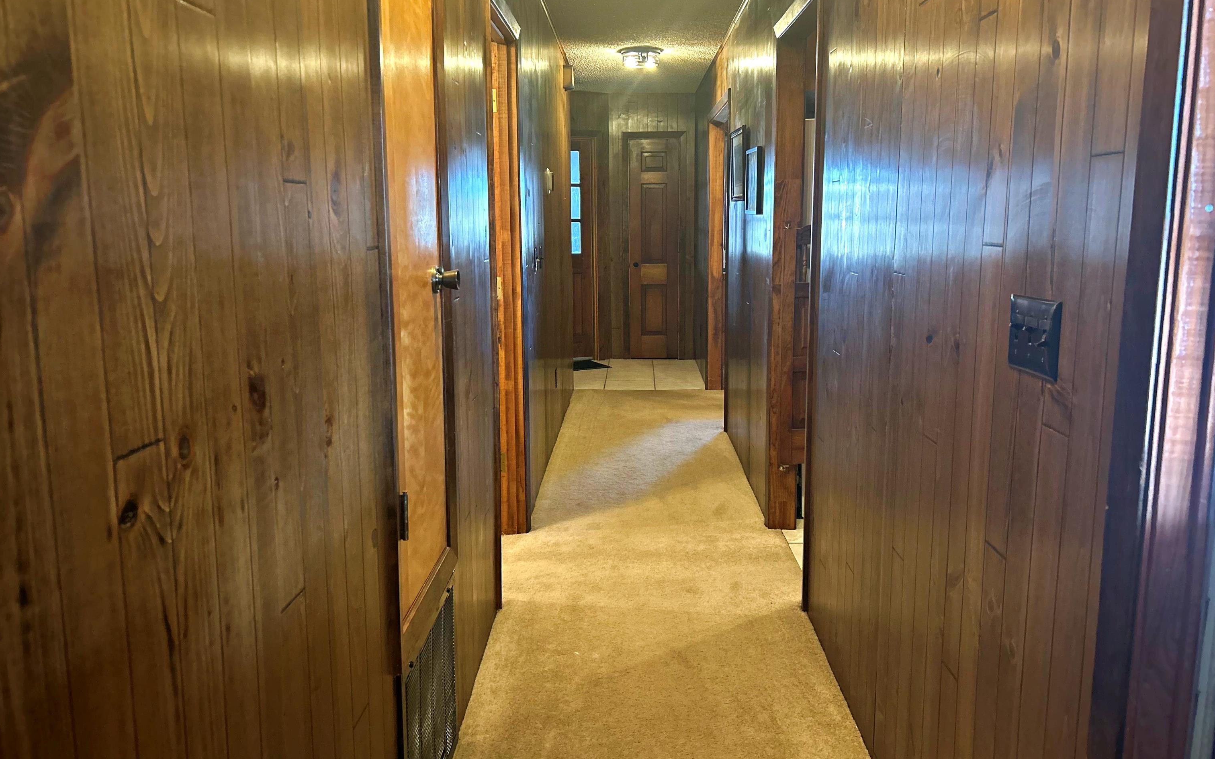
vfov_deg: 44.5
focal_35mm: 28
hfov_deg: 66.5
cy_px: 355
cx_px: 607
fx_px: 927
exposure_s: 1/40
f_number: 1.5
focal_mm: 5.7
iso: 400
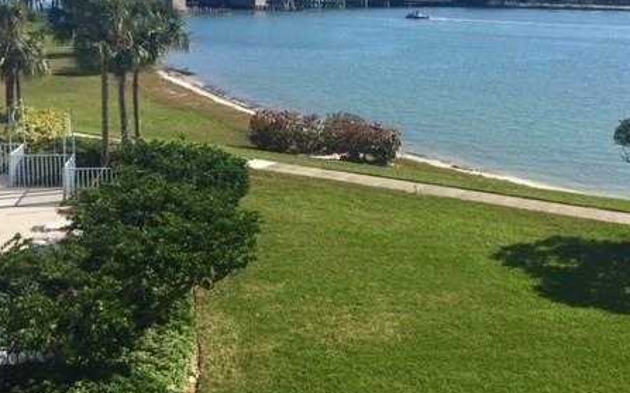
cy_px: 131
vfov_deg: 29.0
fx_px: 755
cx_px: 348
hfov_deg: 45.2
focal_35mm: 44
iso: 32
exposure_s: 1/2639
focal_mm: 4.15
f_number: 2.2
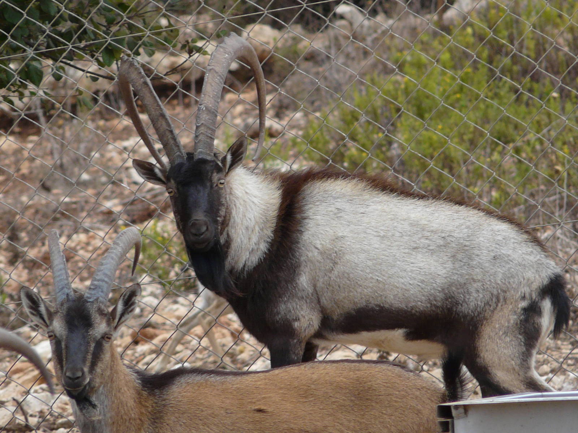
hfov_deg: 3.7
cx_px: 289
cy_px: 216
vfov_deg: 2.8
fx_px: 8967
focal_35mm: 537
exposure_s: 1/125
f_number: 3.6
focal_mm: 55.4
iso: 100
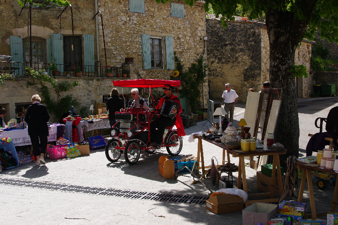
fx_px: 369
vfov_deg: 33.8
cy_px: 112
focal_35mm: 39
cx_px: 169
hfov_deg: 49.2
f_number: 8
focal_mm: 26.25
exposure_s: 1/250
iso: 200
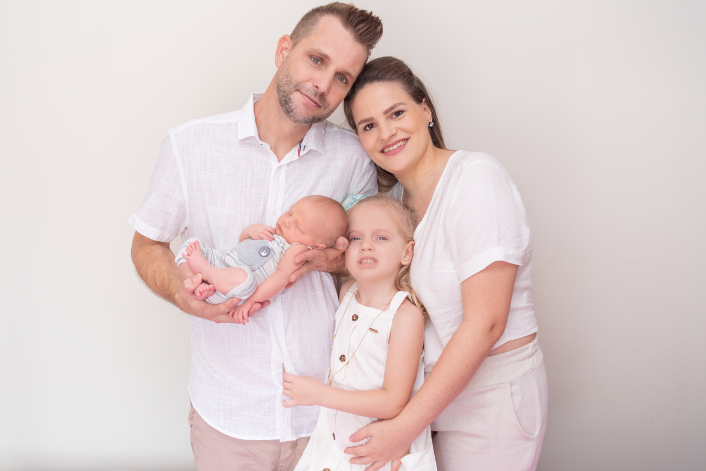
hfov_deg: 54.4
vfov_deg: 37.9
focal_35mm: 35
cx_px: 353
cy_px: 236
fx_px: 687
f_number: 2.2
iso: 200
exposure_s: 1/320
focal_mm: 35
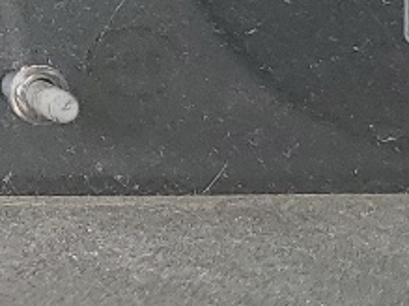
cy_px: -263
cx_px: -355
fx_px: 2244
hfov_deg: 9.8
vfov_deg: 7.6
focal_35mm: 190
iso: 50
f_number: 1.5
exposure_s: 1/333
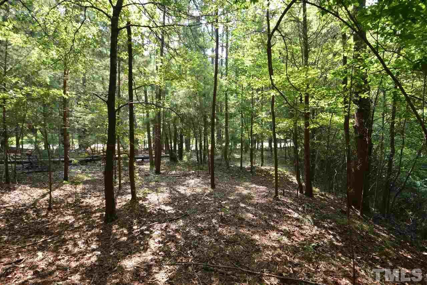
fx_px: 231
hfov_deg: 85.4
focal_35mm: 20
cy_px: 142
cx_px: 214
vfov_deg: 63.2
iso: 400
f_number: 4.5
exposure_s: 1/250
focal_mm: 13
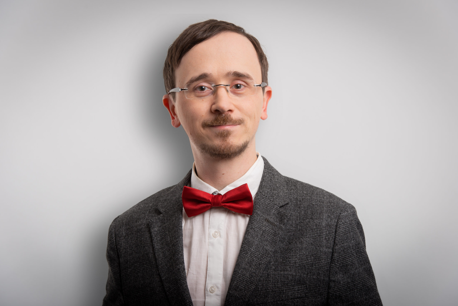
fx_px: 1591
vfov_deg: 11.0
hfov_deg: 16.4
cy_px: 153
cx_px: 229
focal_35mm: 125
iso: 200
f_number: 8
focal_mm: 125
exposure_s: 1/200
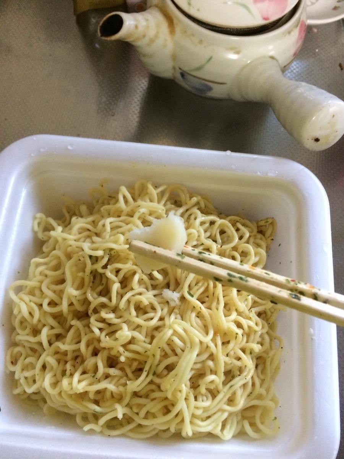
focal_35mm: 29
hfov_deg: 48.2
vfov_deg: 61.7
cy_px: 230
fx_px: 384
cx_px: 172
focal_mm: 4.15
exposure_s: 1/30
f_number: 2.2
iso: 250
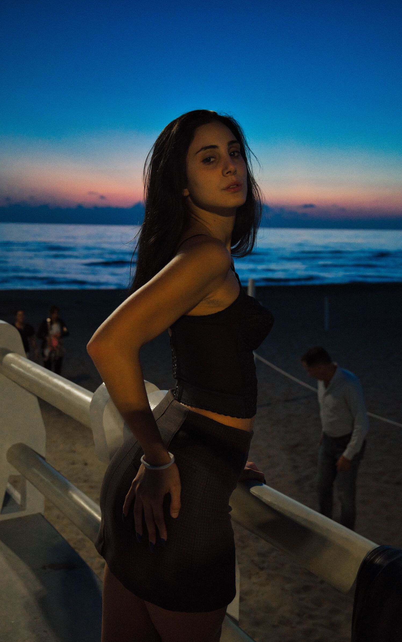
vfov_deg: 48.2
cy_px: 323
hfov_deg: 31.3
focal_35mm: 41
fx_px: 719
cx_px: 202
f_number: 4
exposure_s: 1/160
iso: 5000
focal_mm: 40
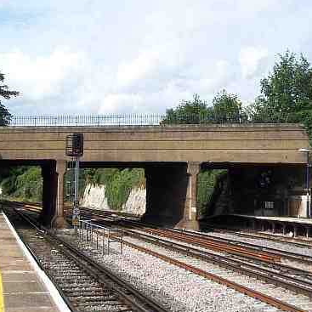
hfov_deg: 29.1
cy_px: 157
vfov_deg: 29.1
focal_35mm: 59
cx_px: 154
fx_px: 602
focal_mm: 8
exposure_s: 1/640
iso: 64
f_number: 4
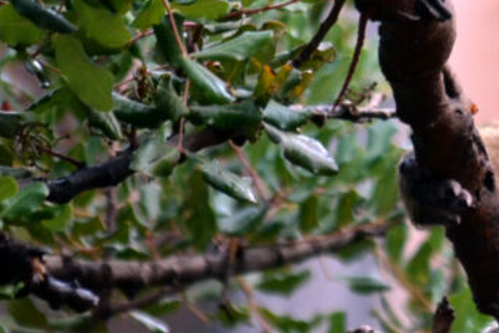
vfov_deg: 1.9
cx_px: 646
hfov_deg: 2.8
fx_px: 10035
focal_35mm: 724
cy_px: 60
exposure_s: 1/500
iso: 1400
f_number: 5.3
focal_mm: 160
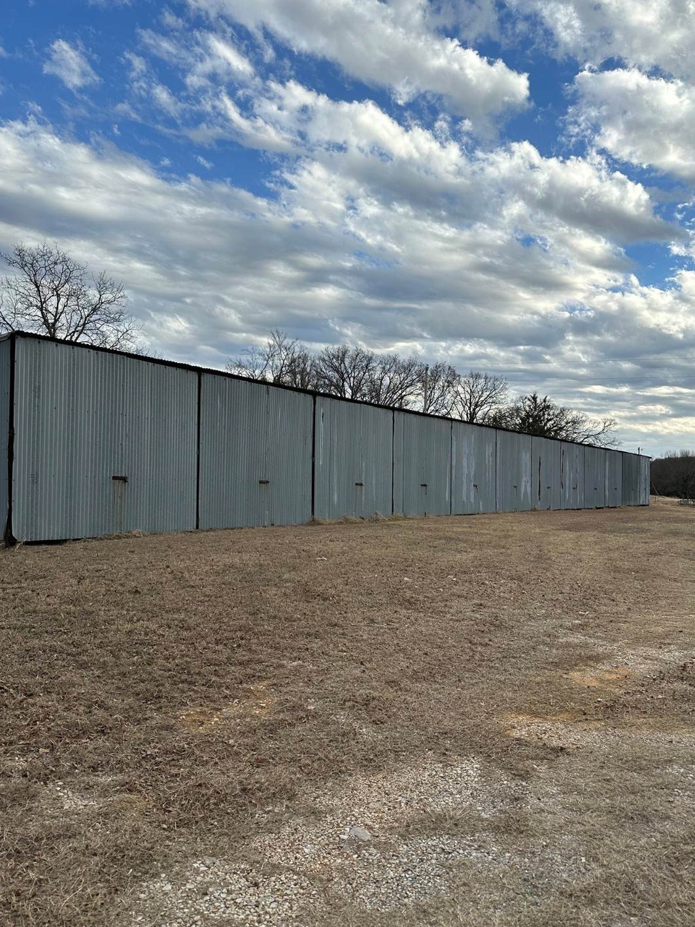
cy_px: 473
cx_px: 350
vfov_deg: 67.3
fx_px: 696
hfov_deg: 53.0
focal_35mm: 26
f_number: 1.78
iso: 80
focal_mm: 6.86
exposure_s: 1/2967
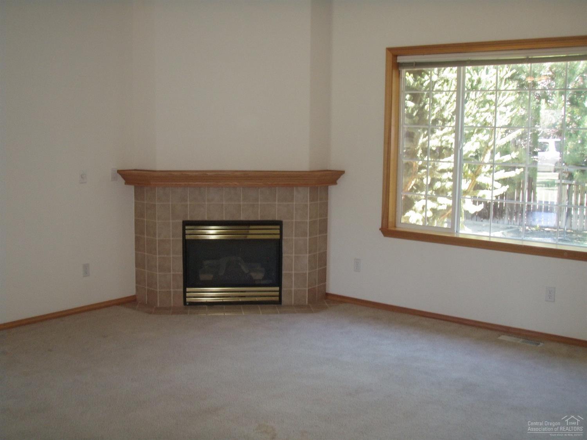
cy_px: 220
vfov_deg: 37.7
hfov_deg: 49.0
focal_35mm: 38
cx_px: 294
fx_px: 644
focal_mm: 6.7
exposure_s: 1/30
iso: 250
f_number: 3.5
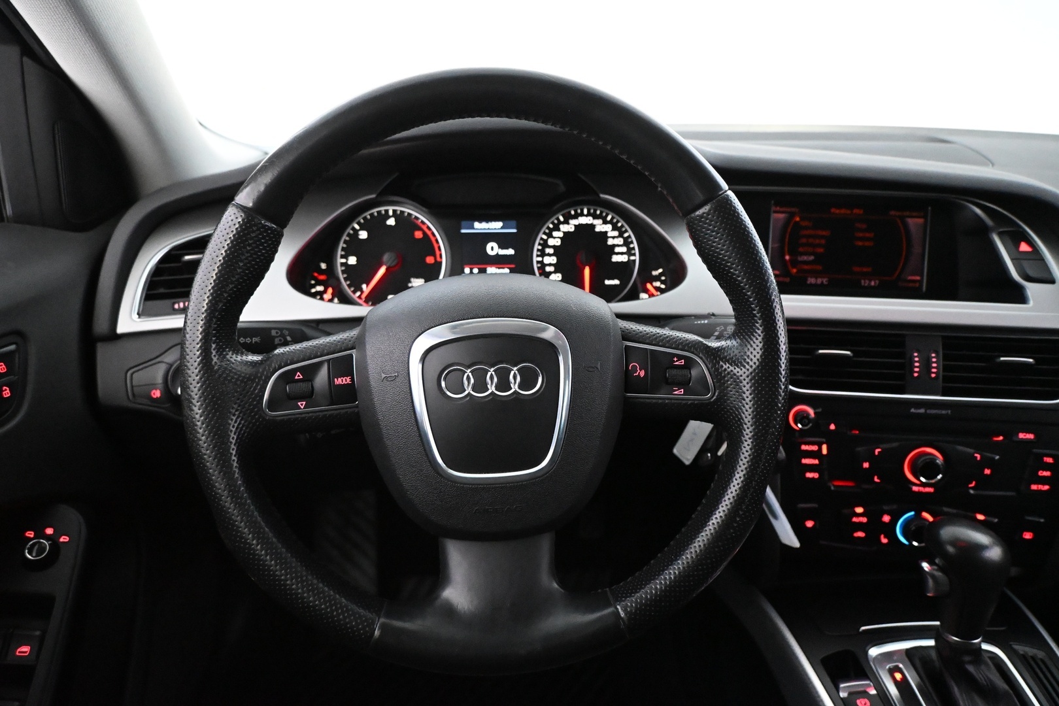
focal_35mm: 26
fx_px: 750
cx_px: 530
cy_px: 353
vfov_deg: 50.4
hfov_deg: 70.4
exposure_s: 1/60
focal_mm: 17
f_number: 3.5
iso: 8000
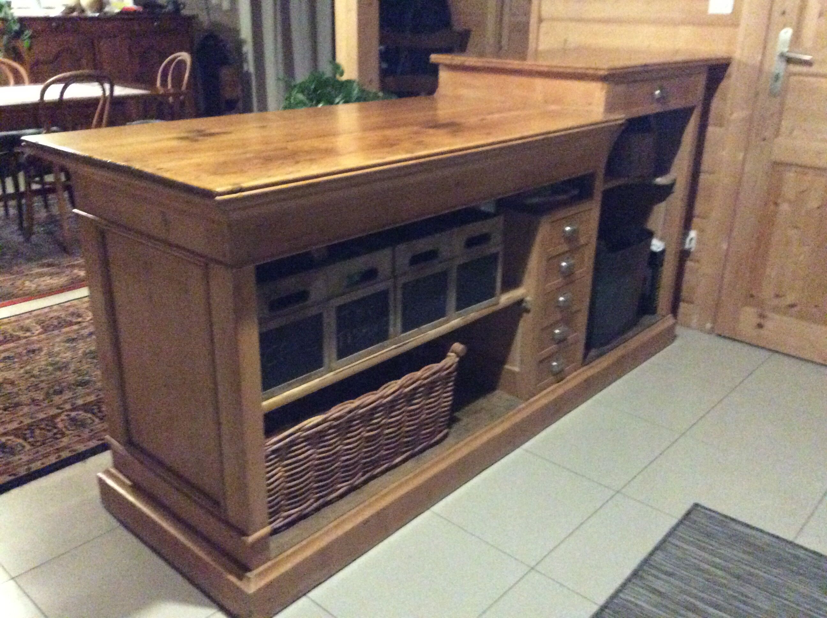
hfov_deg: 56.9
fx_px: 763
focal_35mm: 32
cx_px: 414
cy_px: 309
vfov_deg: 44.1
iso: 800
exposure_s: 1/17
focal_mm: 3.3
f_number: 2.4
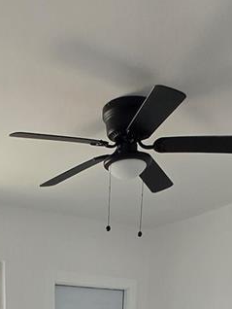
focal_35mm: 49
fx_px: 437
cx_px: 36
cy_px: 534
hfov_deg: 28.8
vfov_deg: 23.4
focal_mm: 1.7
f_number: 2.2
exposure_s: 1/120
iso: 50
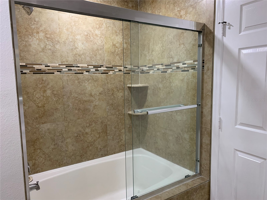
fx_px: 201
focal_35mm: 26
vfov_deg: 53.1
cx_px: 134
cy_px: 100
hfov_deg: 67.3
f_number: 1.8
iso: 125
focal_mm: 4.25
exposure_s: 1/60
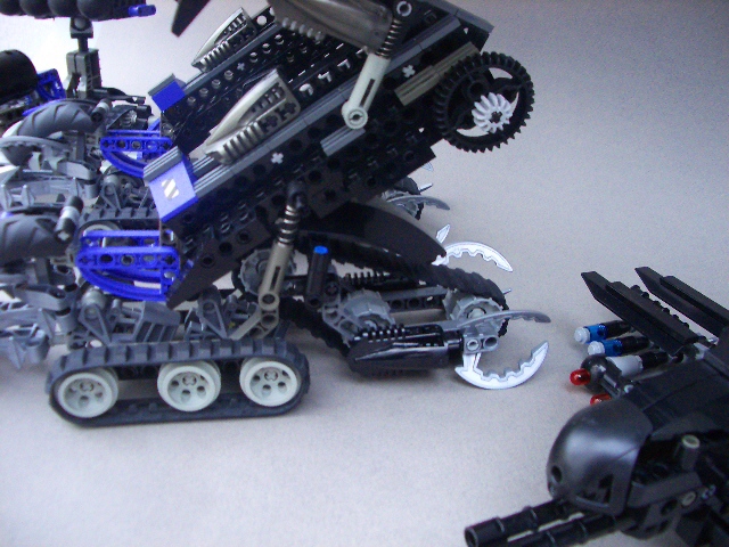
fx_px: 737
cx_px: 364
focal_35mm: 35
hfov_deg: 52.6
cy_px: 274
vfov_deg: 40.7
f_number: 2.6
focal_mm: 5.8
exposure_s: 1/50
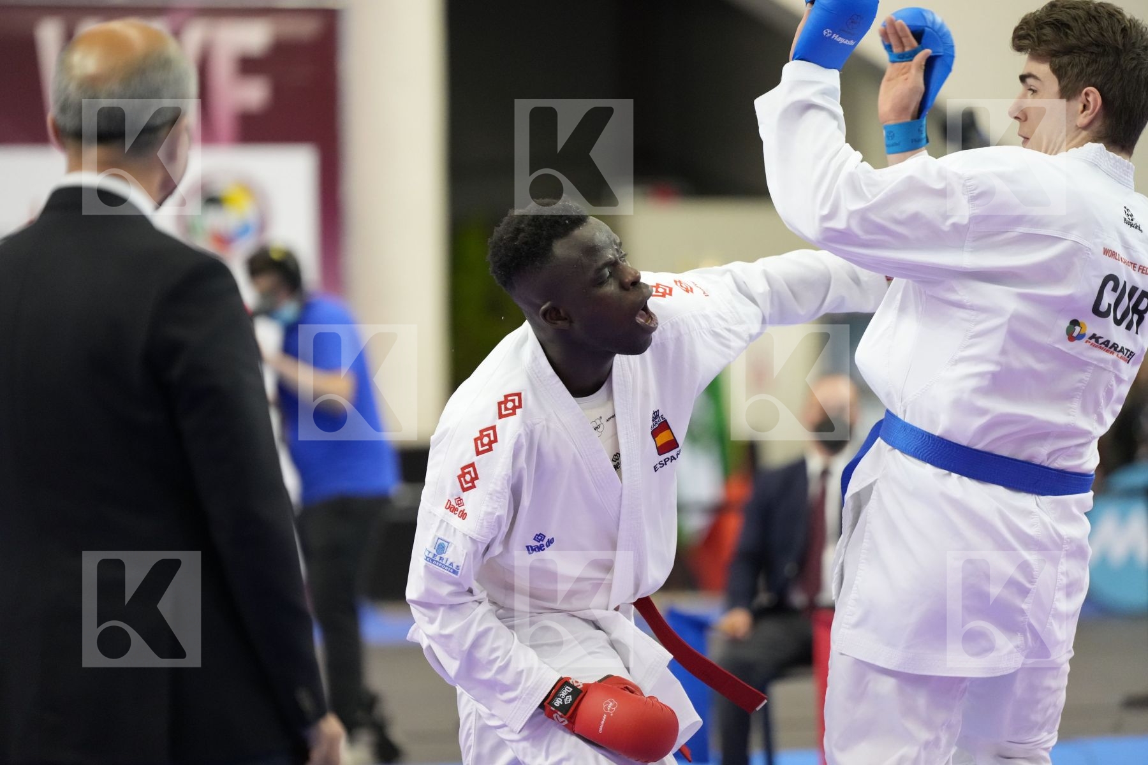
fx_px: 5740
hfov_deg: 11.4
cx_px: 574
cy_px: 382
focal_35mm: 180
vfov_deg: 7.6
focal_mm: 180
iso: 5000
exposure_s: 1/1000
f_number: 2.8
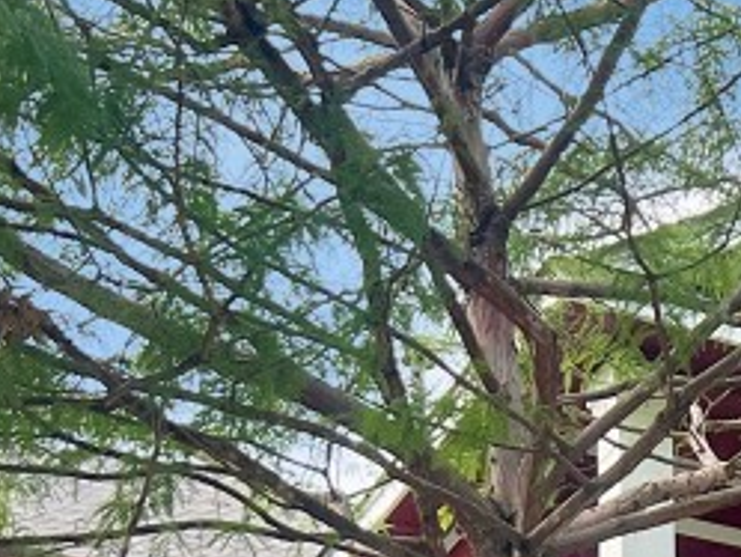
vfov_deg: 12.2
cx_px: 1033
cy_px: 1126
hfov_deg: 17.0
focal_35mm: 107
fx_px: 2292
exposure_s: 1/121
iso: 125
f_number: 1.5
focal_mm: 5.7
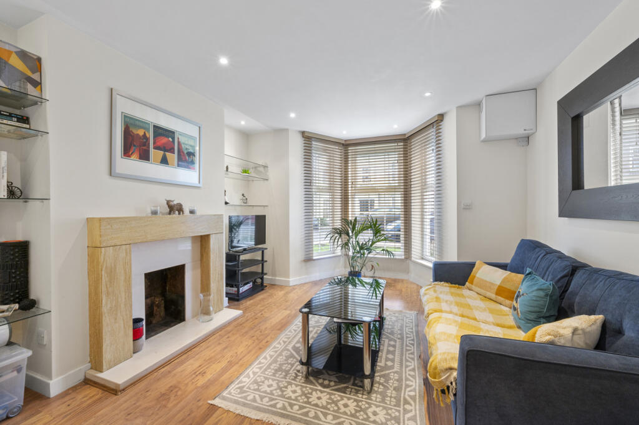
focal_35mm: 14
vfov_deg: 81.1
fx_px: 248
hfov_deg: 104.3
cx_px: 320
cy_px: 212
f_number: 16
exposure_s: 1/3
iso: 200
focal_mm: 14
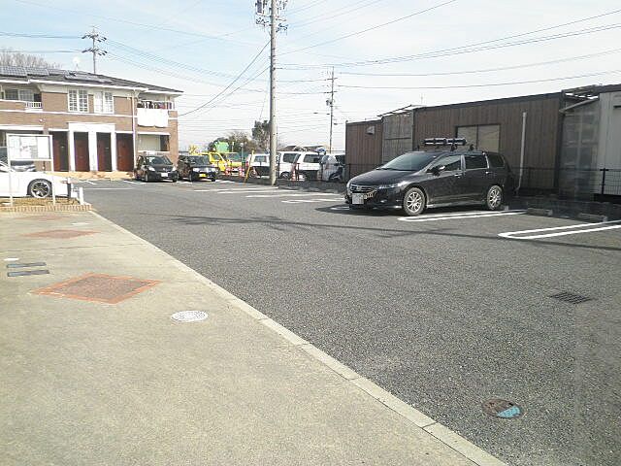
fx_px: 466
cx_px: 310
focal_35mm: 26
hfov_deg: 67.3
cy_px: 233
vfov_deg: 53.1
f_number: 7.9
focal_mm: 4.7
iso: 64
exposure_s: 1/100
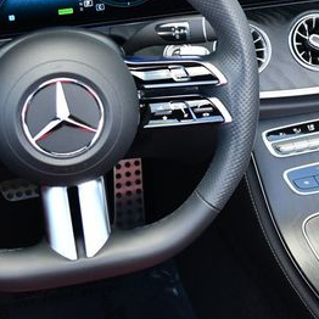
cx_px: 309
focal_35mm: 83
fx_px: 865
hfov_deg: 20.3
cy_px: 61
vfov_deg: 20.6
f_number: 3.8
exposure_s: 1/250
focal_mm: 20
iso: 640
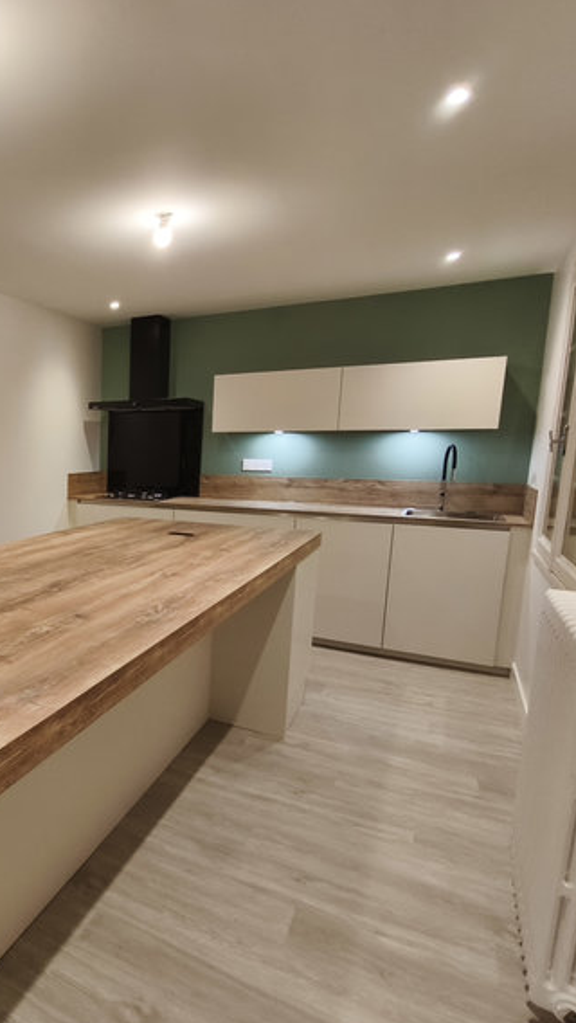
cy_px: 533
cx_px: 32
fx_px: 624
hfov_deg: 44.0
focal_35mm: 23
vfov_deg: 78.6
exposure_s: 1/50
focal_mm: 1.9
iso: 160
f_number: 2.2
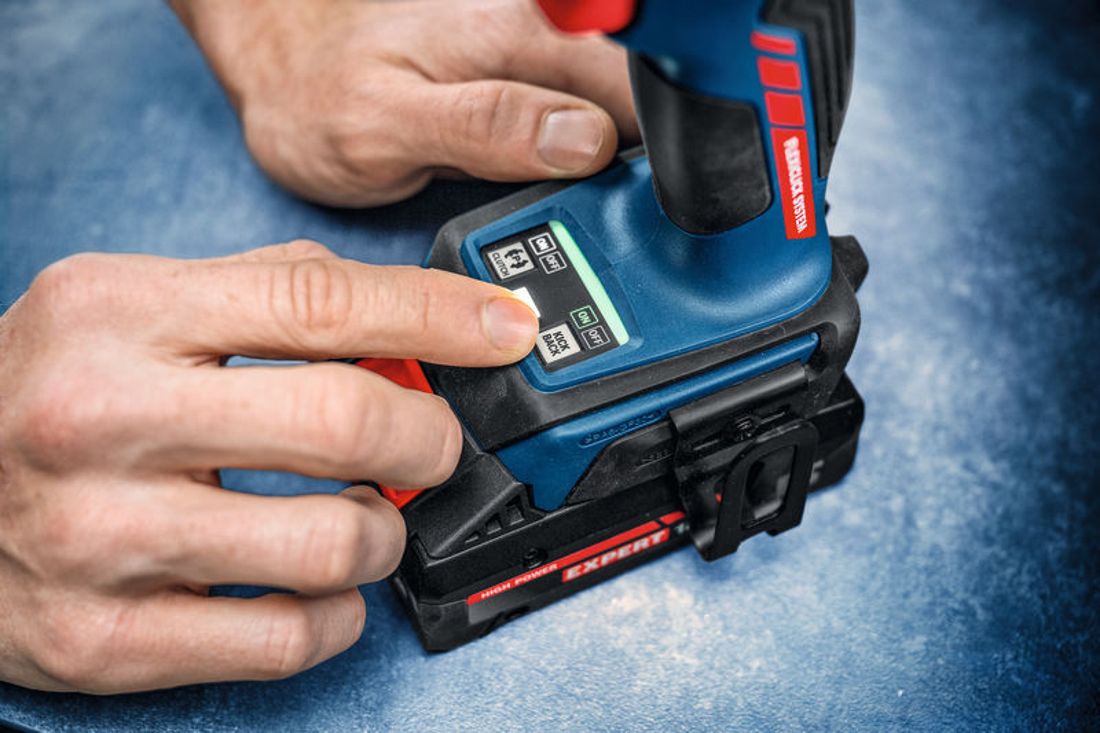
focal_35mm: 46
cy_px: 366
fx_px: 1405
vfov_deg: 29.2
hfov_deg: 42.8
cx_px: 550
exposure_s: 1/160
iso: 400
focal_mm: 46
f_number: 4
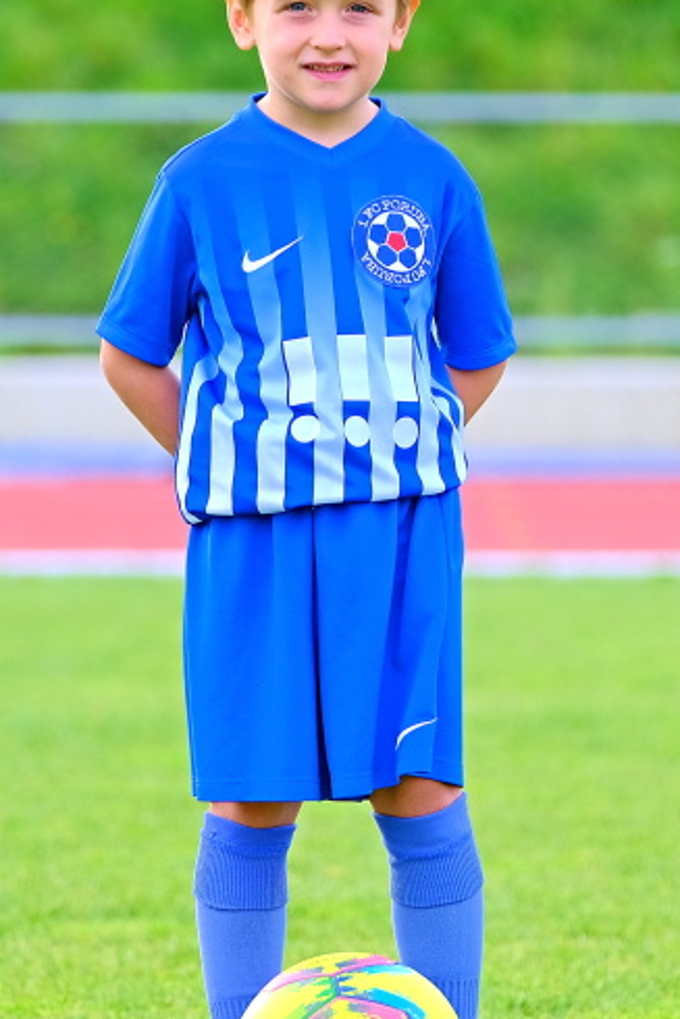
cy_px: 517
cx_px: 303
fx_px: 7531
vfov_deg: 7.7
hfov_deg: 5.2
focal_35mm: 266
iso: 320
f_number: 2.8
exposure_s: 1/480
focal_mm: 124.3
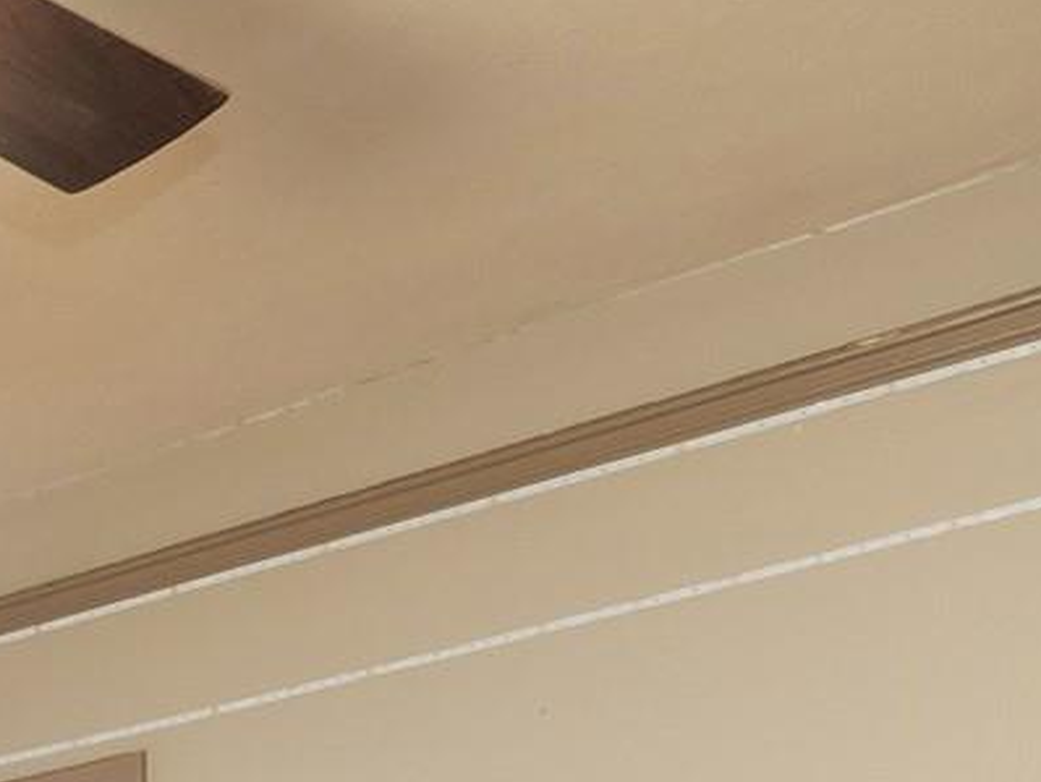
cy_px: 1367
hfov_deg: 17.0
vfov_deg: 17.1
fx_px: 2167
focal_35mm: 72
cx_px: -1203
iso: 500
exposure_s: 1/2.5
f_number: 4.5
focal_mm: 7
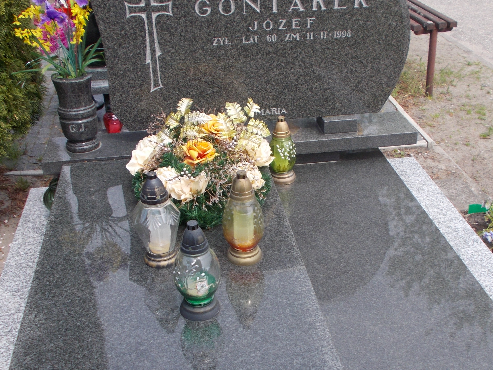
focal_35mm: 44
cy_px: 234
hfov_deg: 42.9
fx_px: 627
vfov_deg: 32.7
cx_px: 260
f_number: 8
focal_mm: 4.6
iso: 80
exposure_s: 1/80
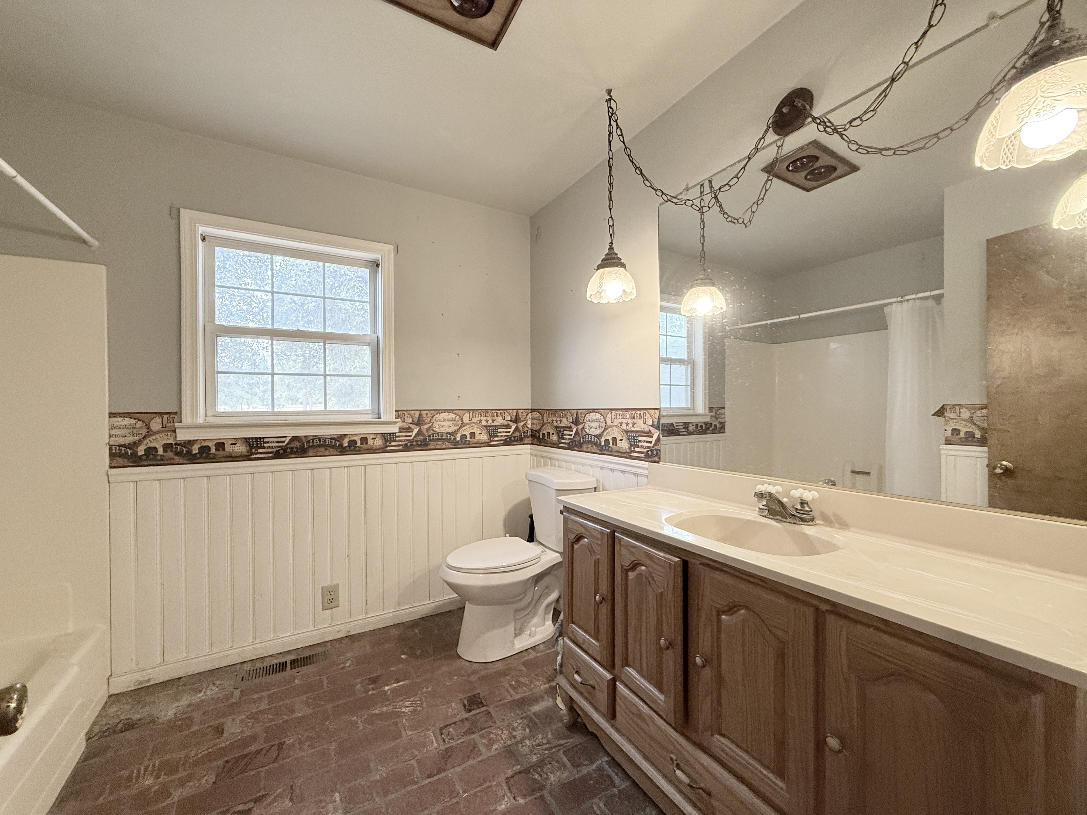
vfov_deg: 85.7
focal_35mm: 14
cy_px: 408
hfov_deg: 102.1
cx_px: 544
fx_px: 440
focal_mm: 2.22
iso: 320
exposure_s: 1/120
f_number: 2.2
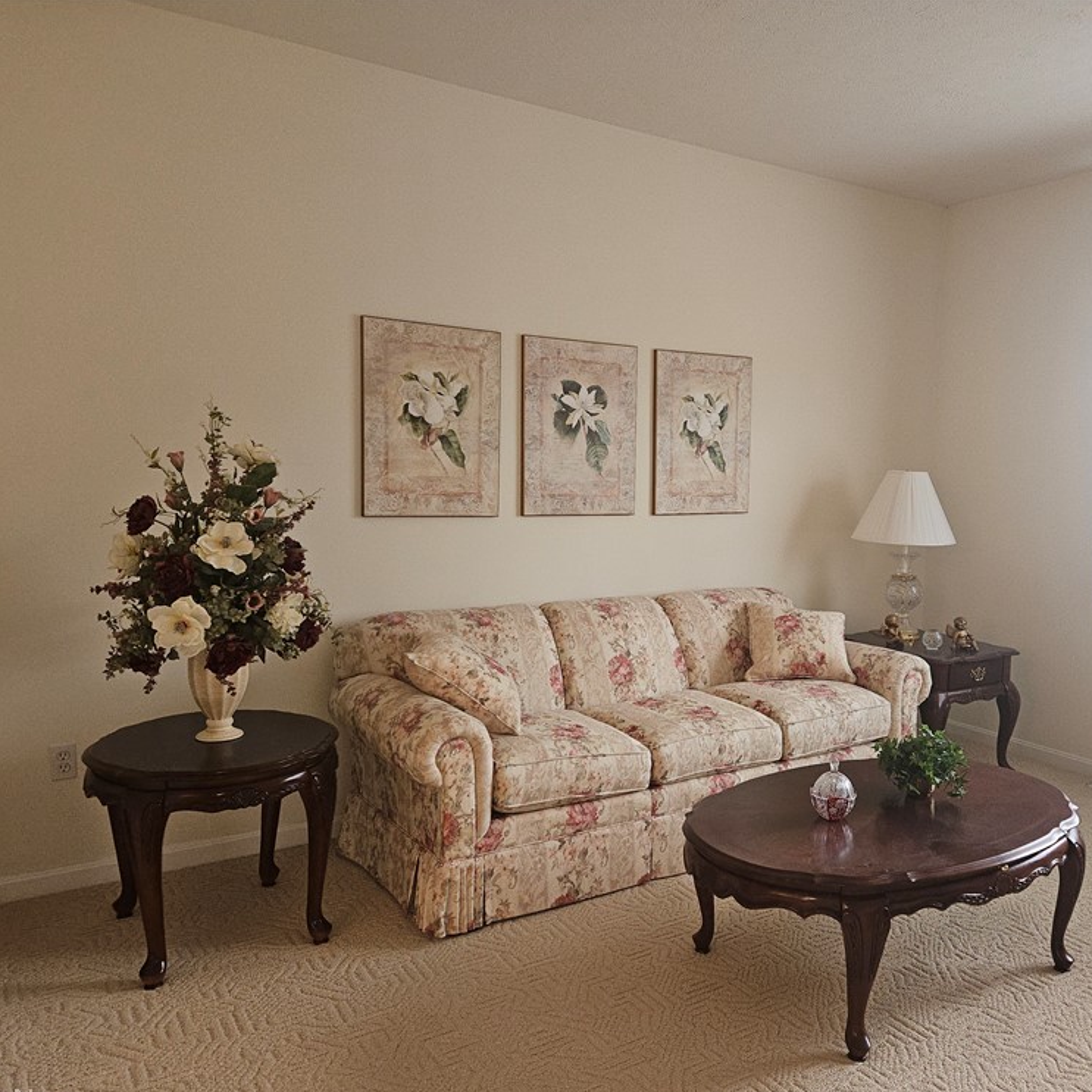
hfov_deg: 56.6
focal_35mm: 28
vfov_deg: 57.3
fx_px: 999
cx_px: 680
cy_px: 561
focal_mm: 5.4
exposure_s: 1/60
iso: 125
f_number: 1.8
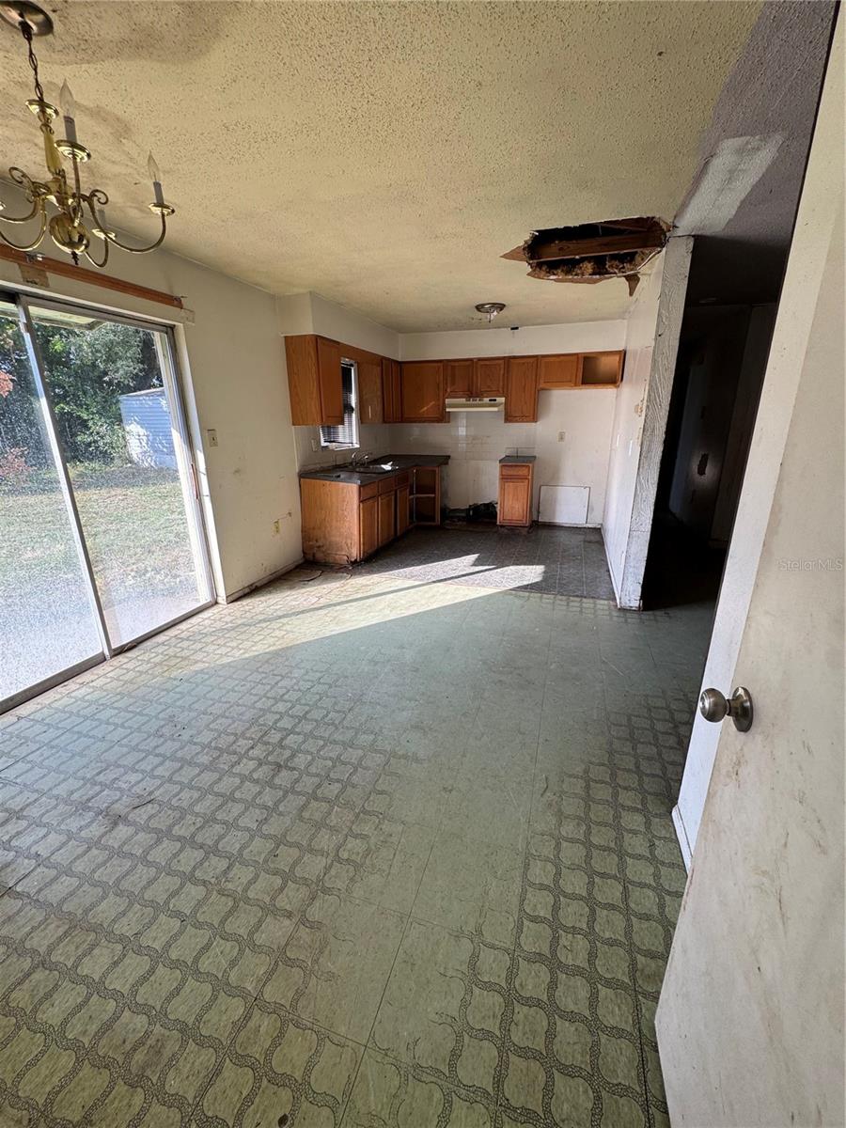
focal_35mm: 14
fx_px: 456
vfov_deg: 102.1
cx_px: 423
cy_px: 564
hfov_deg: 85.7
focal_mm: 2.22
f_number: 2.2
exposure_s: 1/120
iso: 40
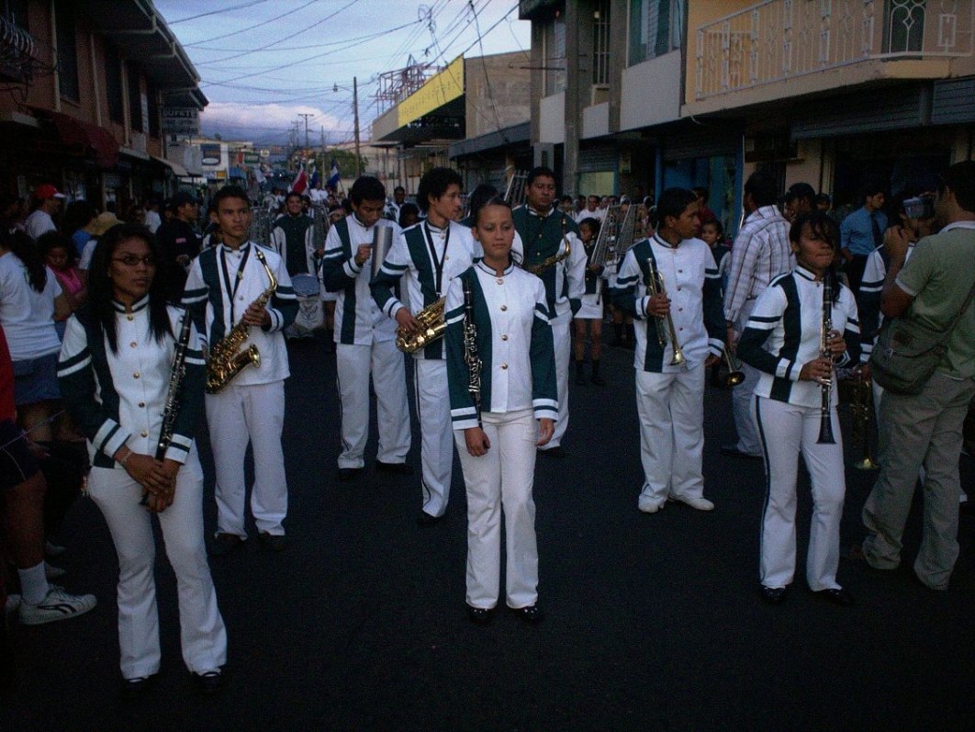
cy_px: 366
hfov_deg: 51.3
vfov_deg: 39.7
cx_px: 488
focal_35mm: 36
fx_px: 1014
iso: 140
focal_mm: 6
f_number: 4.5
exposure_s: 1/60
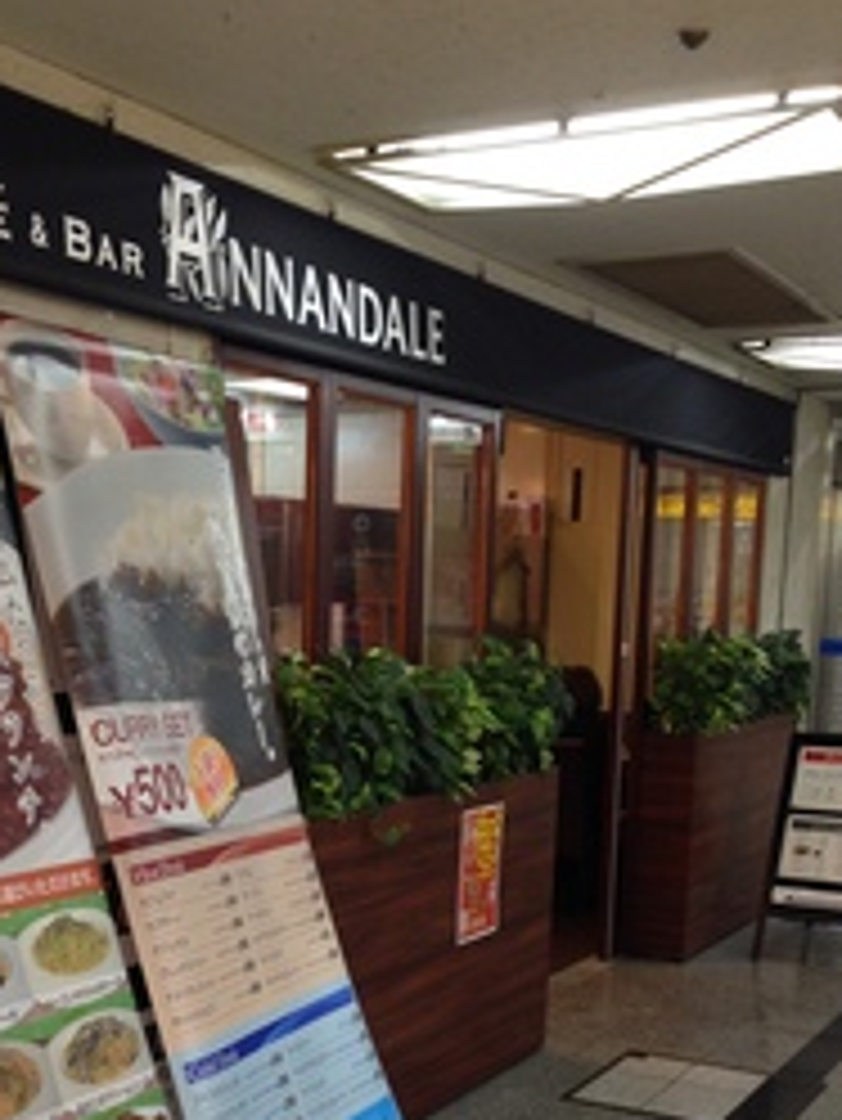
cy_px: 846
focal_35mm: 53
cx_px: 288
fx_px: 1717
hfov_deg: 27.4
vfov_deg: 35.3
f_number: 2.4
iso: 80
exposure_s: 1/20
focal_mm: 4.12
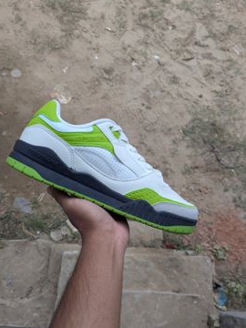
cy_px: 170
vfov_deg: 59.9
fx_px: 284
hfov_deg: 46.7
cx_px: 110
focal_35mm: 30
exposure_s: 1/99.9
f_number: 1.73
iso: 103
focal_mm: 4.38
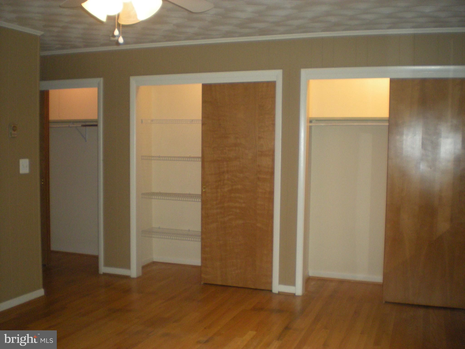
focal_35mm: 38
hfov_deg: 49.0
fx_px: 510
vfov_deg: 37.7
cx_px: 232
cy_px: 174
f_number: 3.1
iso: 286
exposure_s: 1/60
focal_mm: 6.3
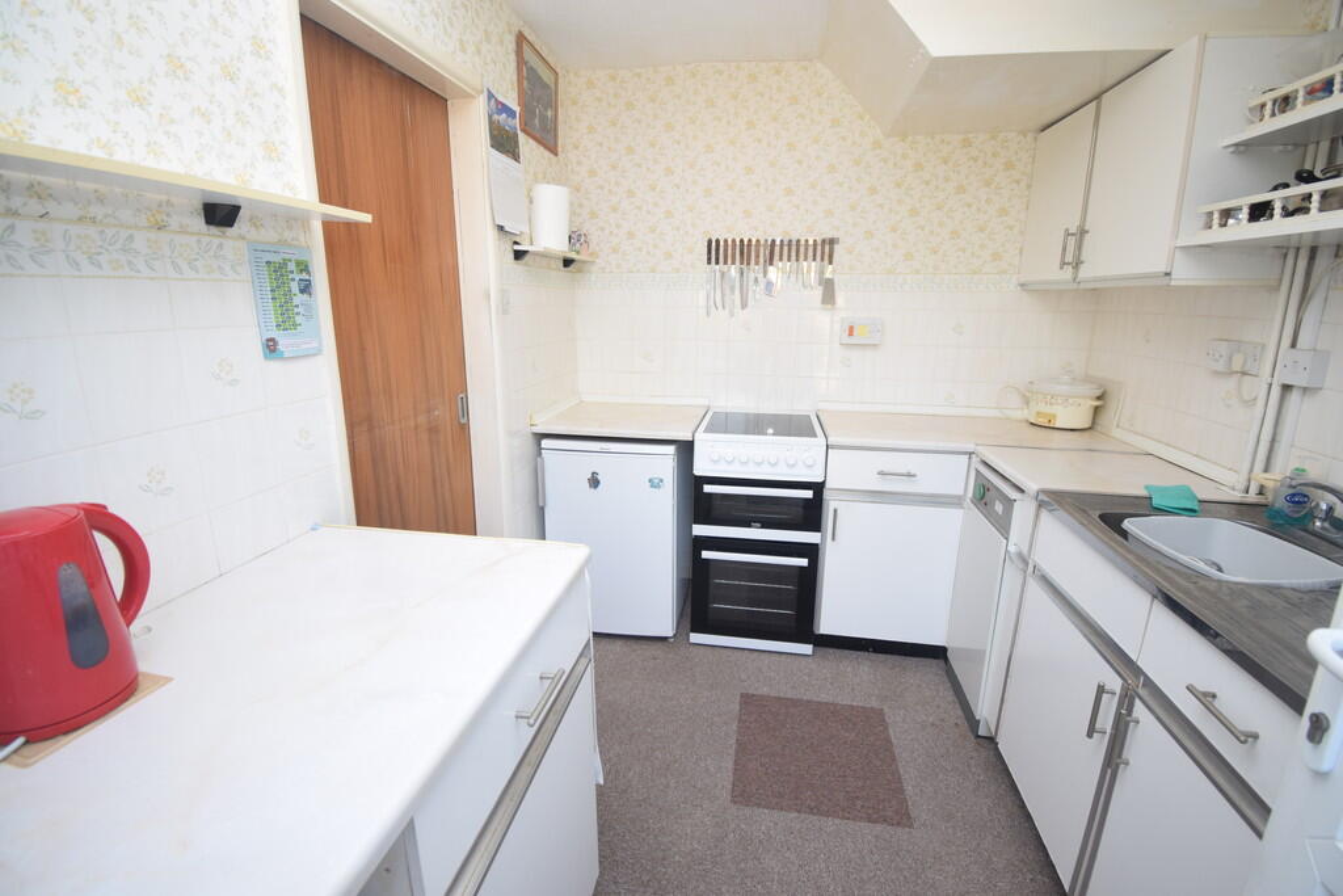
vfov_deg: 77.3
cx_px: 672
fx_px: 560
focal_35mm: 15
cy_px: 448
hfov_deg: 100.4
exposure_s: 1/100
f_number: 5
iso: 400
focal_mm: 10
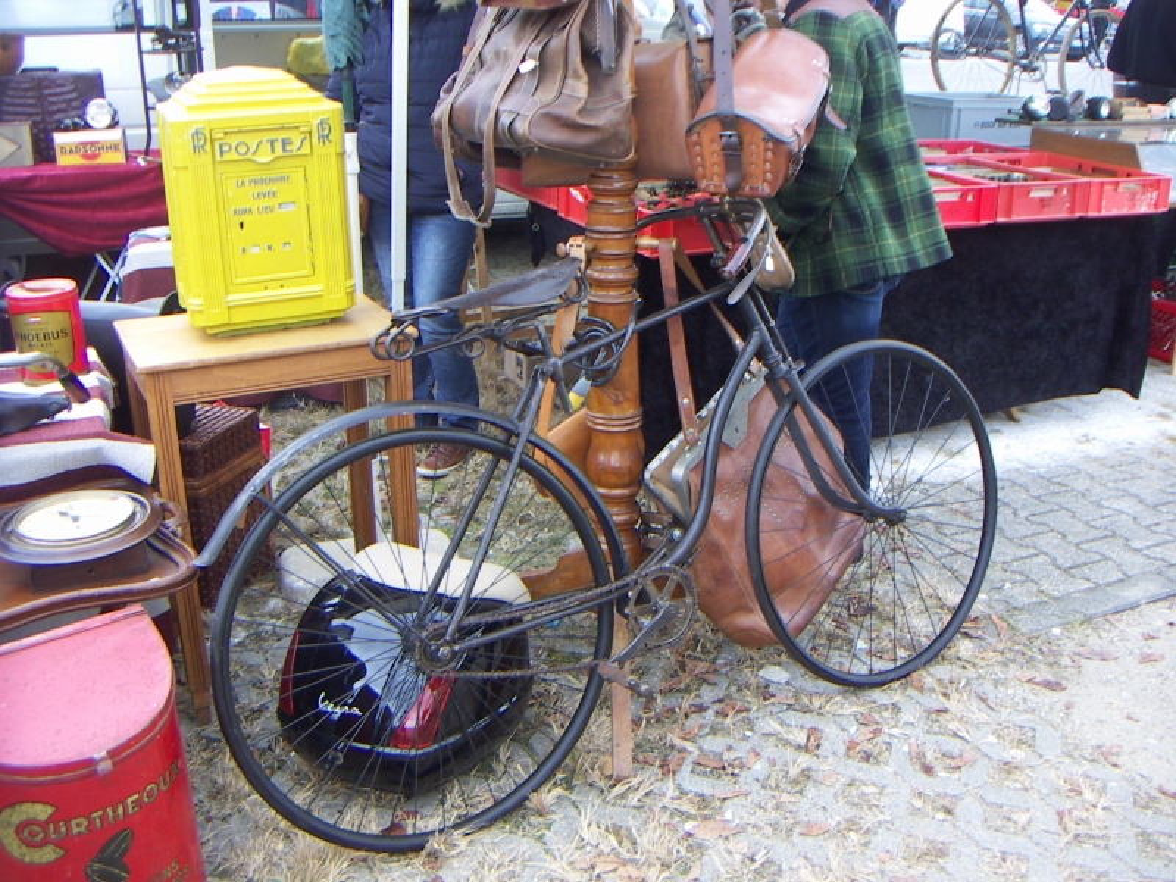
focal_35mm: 36
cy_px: 441
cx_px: 588
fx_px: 1223
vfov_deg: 39.7
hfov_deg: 51.4
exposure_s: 1/60
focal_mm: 4.7
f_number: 2.8
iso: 50
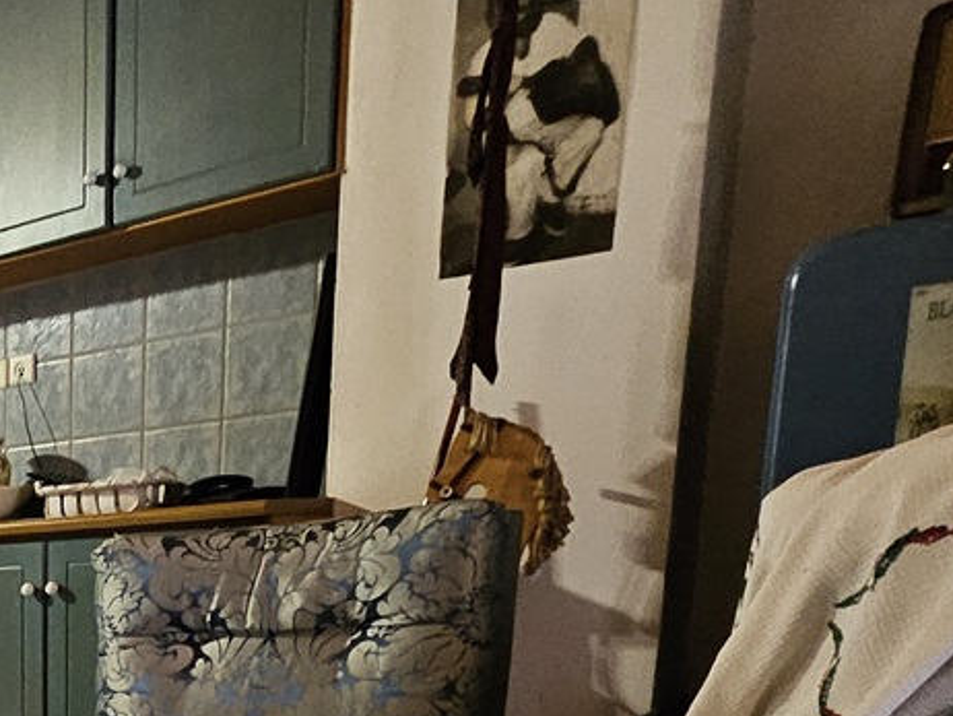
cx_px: -347
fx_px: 1240
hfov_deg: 30.7
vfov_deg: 28.4
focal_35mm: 45
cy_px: 838
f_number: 2.2
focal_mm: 1.74
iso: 400
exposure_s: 1/33
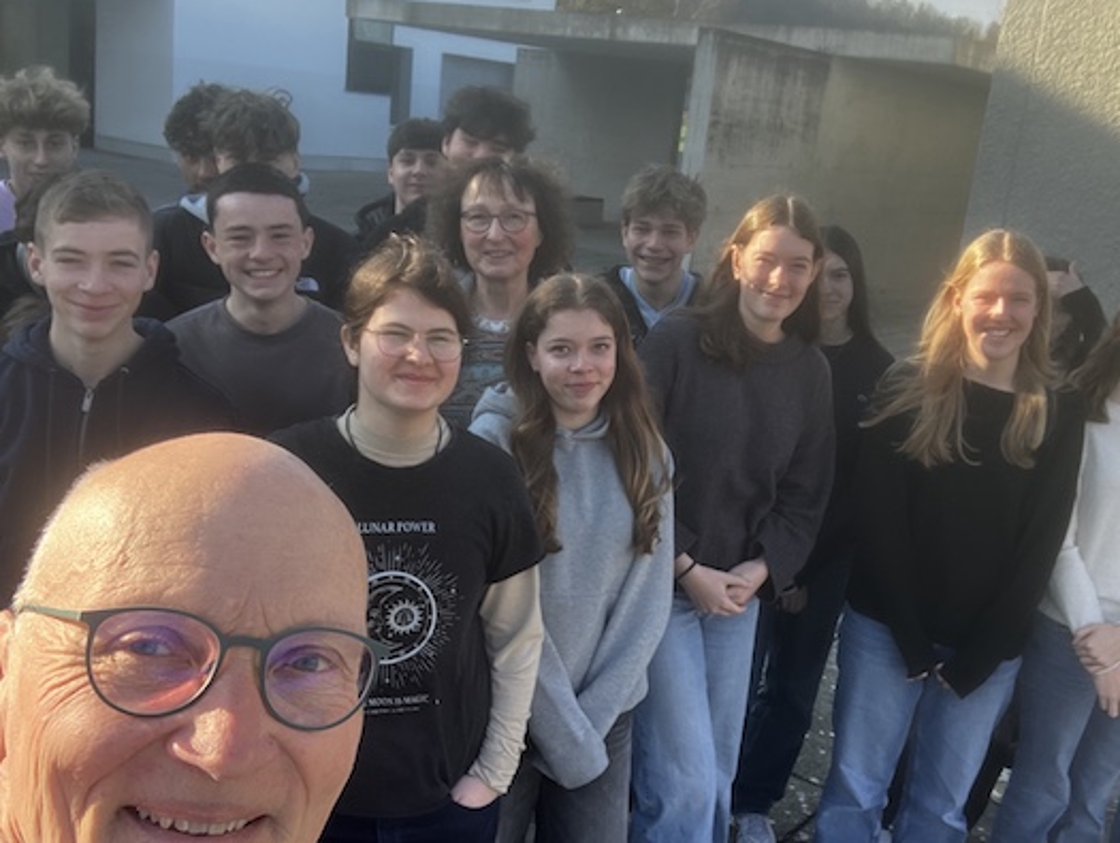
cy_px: 451
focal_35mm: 39
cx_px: 614
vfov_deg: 36.9
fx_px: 1263
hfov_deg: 47.7
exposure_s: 1/199
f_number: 2.2
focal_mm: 2.87
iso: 20
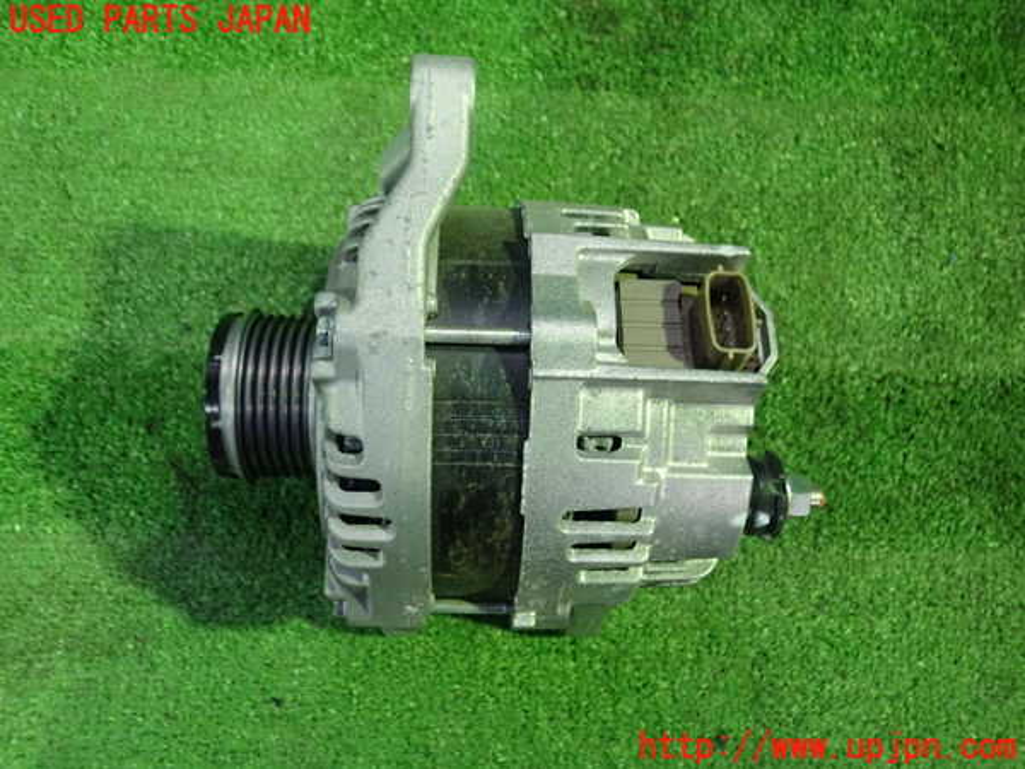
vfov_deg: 46.8
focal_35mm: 30
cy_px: 384
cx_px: 512
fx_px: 888
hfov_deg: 60.0
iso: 800
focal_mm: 5.5
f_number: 2.3
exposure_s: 1/50
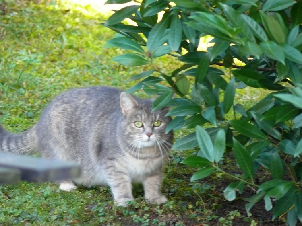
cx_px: 151
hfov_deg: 4.7
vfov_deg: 3.5
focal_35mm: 420
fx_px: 3663
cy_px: 113
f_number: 3.7
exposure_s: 1/60
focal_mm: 88.8
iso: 320
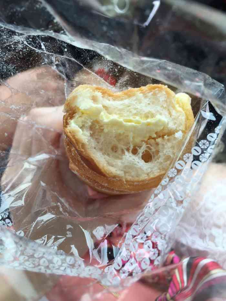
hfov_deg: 48.2
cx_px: 113
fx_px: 252
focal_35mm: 29
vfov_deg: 61.7
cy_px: 150
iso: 50
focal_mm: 4.15
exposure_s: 1/100
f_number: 2.2
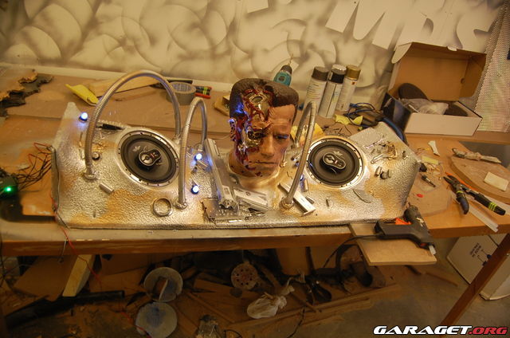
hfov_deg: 67.5
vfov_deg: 47.7
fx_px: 382
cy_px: 169
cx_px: 255
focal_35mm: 27
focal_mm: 18
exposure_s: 1/30
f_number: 3.5
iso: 720
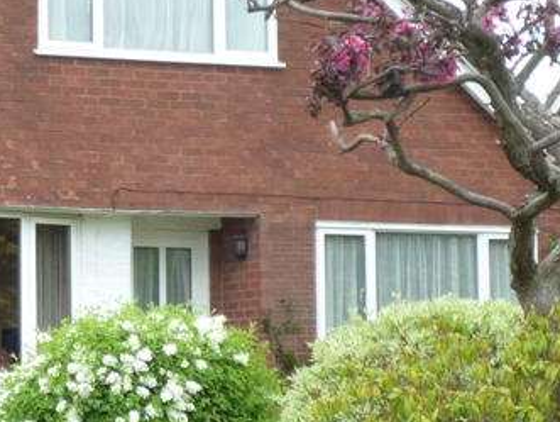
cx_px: 22
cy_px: 200
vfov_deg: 8.8
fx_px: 2737
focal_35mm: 169
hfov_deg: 11.6
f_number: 4.9
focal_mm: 12.2
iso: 125
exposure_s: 1/60
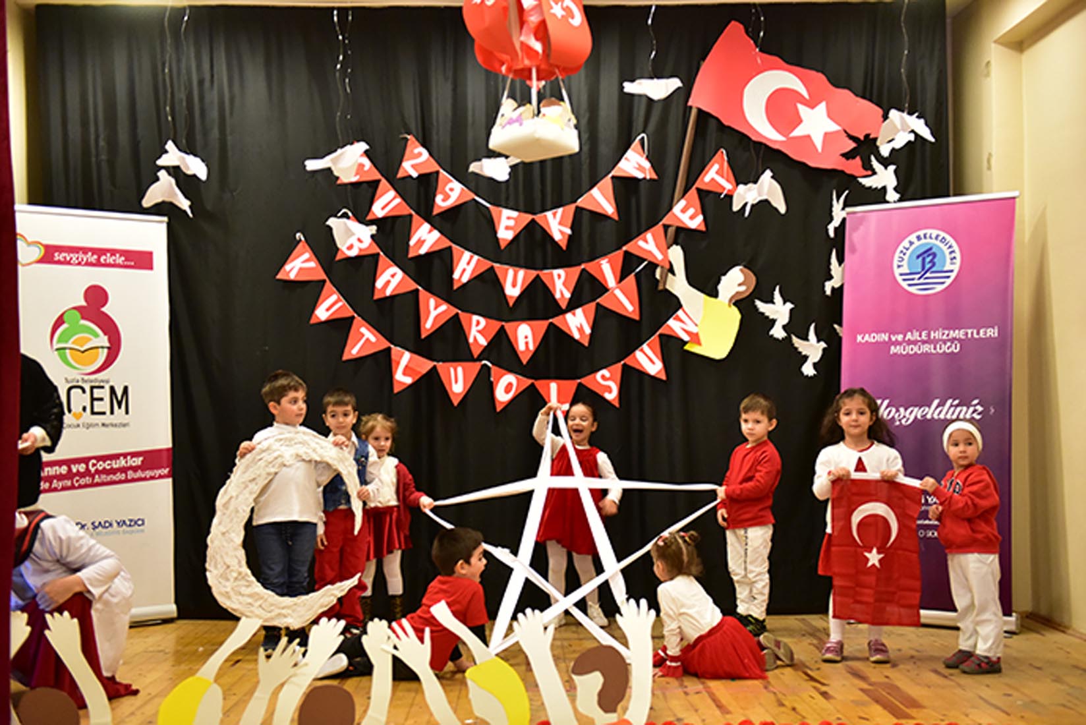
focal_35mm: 48
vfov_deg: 28.1
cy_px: 362
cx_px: 543
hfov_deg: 41.1
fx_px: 1448
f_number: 2.8
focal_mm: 48
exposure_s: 1/60
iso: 5000
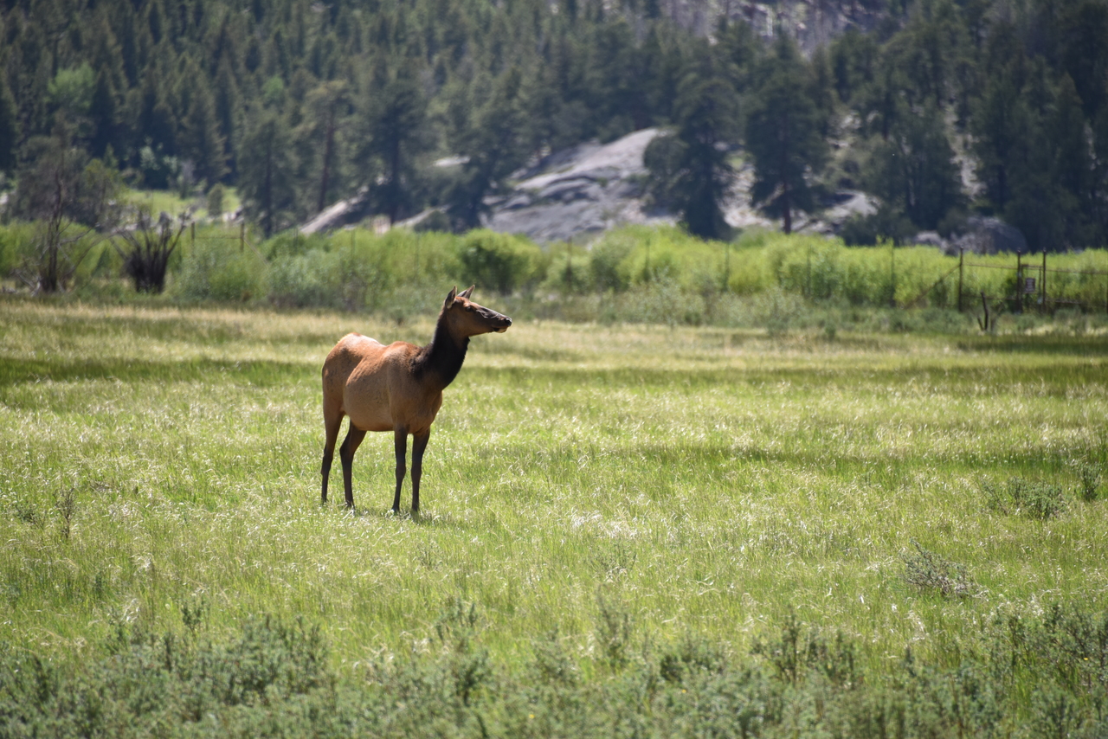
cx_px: 554
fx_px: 9235
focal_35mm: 300
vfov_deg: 4.6
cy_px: 370
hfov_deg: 6.9
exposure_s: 1/640
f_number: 5.6
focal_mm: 300
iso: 320
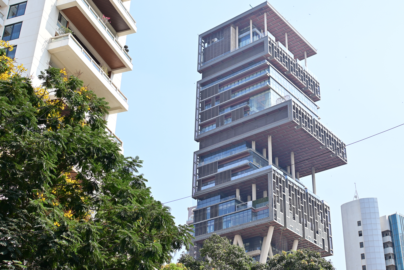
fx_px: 589
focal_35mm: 52
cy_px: 135
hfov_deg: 37.9
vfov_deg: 25.8
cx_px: 202
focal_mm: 35
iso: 100
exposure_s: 1/320
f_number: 5
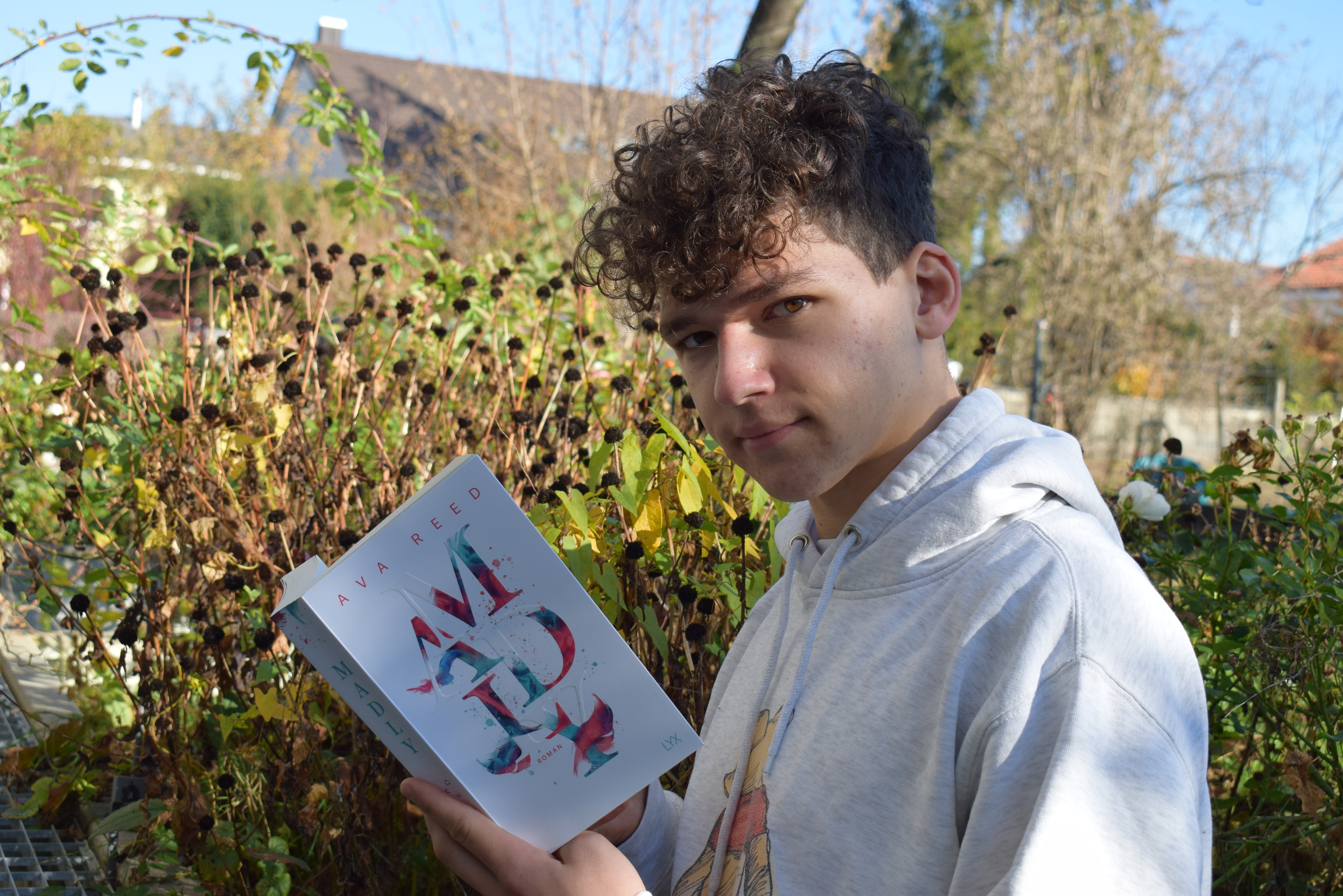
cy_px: 448
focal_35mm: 52
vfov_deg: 25.8
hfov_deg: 37.8
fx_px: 1959
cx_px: 672
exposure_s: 1/320
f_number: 7.1
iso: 200
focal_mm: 35
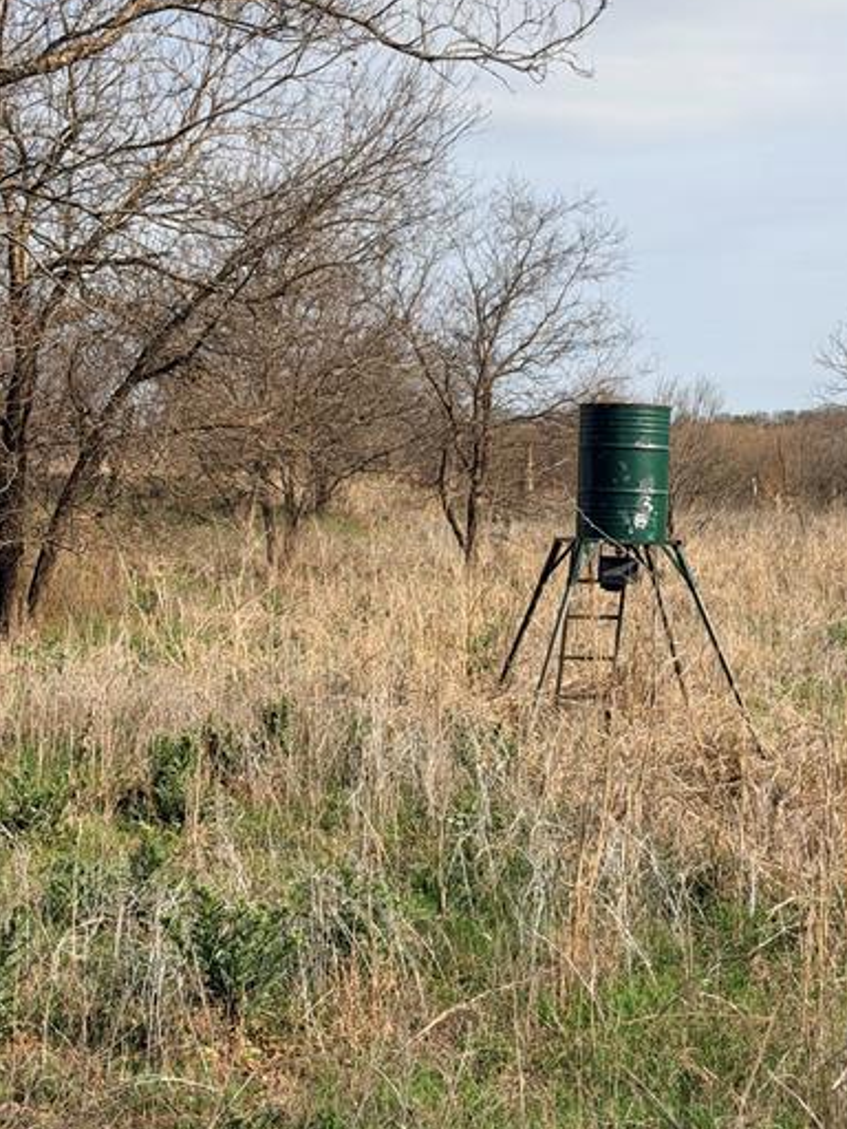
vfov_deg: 27.0
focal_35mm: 72
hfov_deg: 20.4
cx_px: 562
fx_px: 2349
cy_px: 531
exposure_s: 1/5587
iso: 64
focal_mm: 6.76
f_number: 1.78
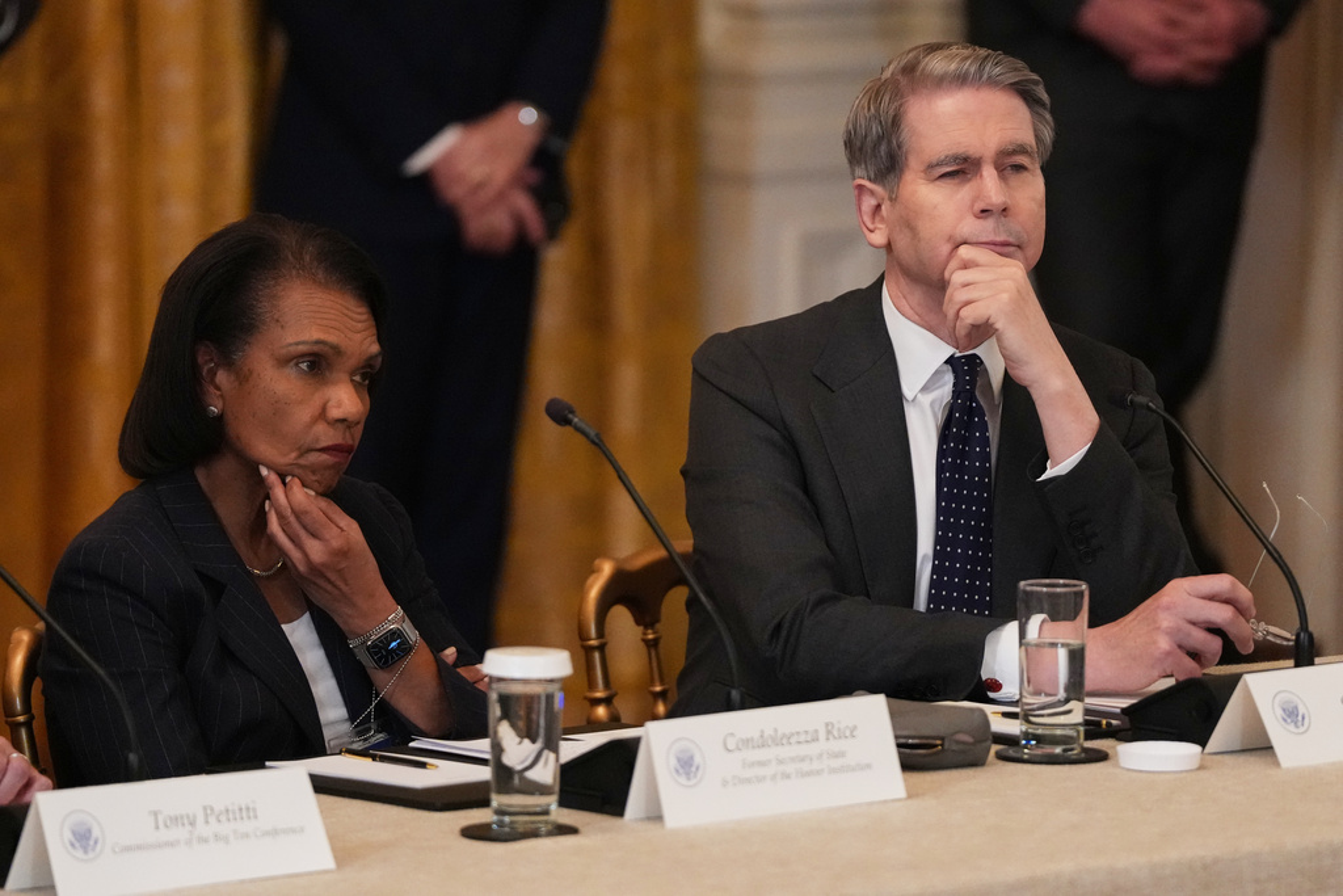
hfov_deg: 6.9
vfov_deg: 4.6
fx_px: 11192
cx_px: 672
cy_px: 448
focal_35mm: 300
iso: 5000
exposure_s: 1/320
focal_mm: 200
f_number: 2.8
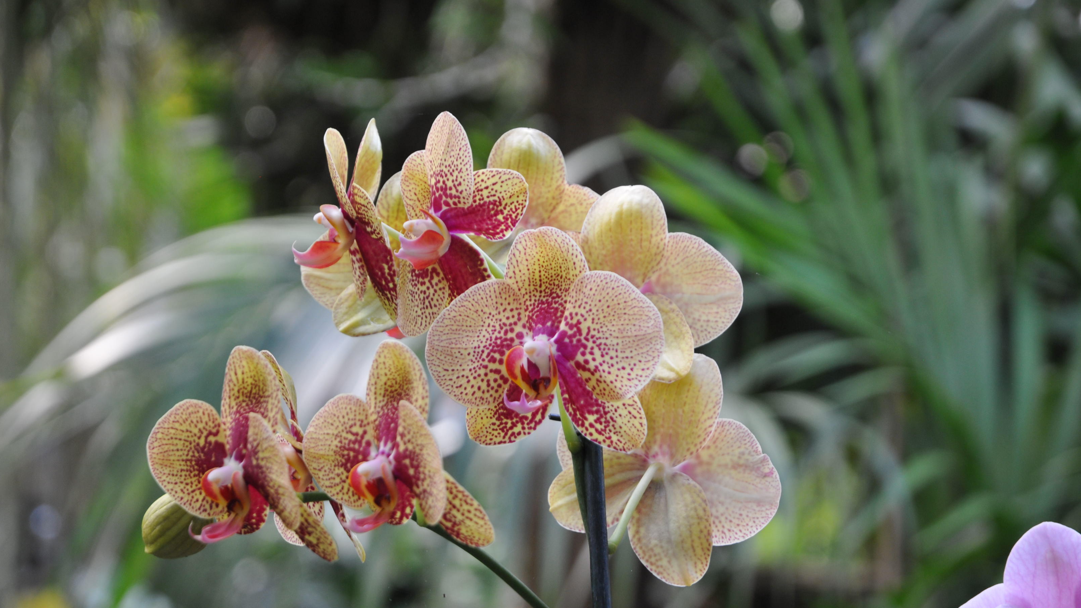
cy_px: 344
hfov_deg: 17.0
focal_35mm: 126
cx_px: 541
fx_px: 3612
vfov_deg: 9.6
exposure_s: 1/80
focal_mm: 80
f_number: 5.6
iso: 400
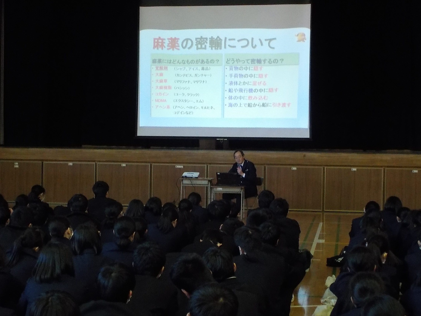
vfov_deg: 20.7
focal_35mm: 71
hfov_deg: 27.4
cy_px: 158
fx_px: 864
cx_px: 210
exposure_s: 1/20
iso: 800
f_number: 5.3
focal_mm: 9.7
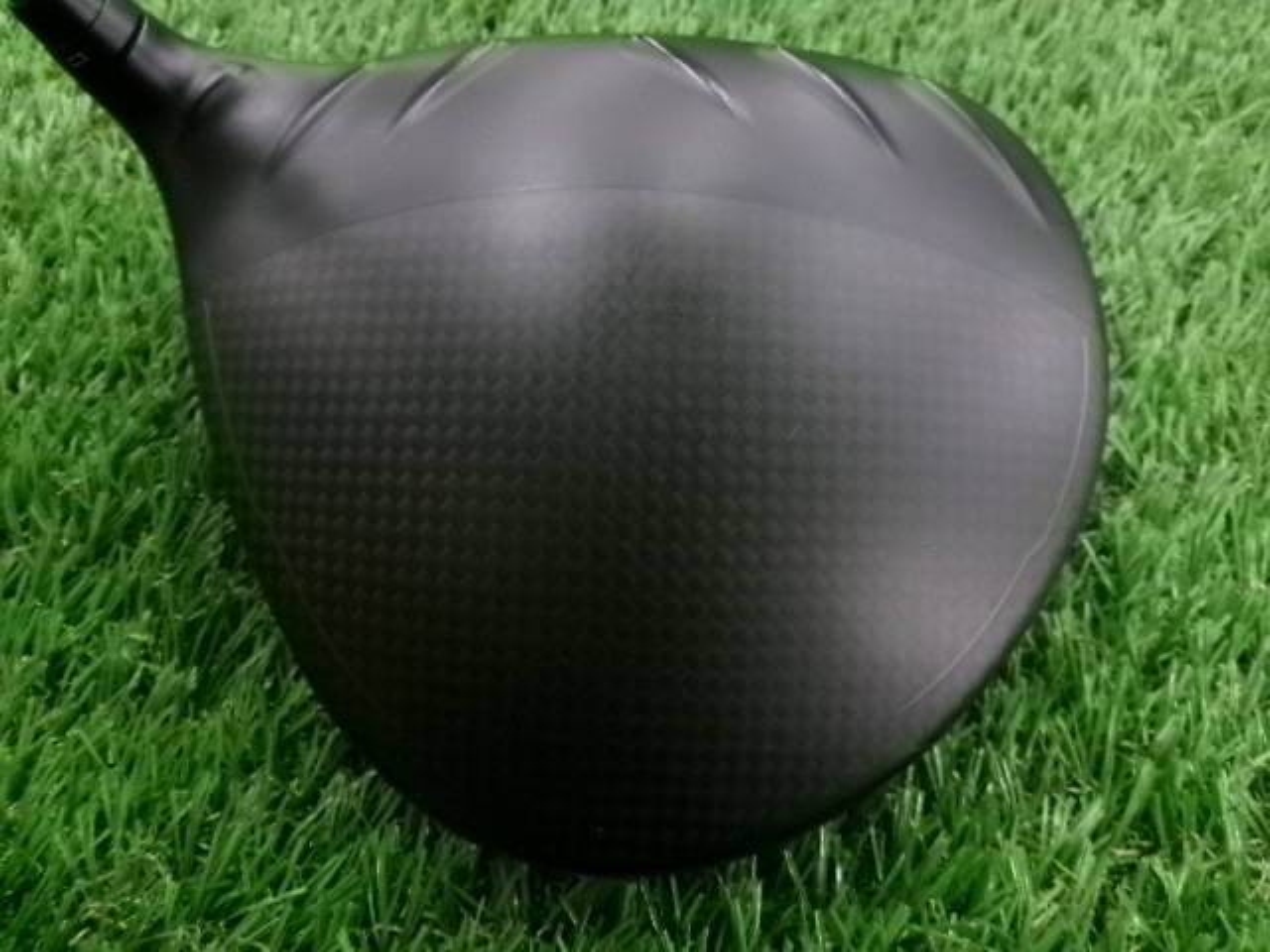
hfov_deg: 63.4
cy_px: 476
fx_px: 1027
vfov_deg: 49.7
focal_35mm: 28
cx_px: 635
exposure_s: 1/34
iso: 800
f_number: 3.9
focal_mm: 5.1
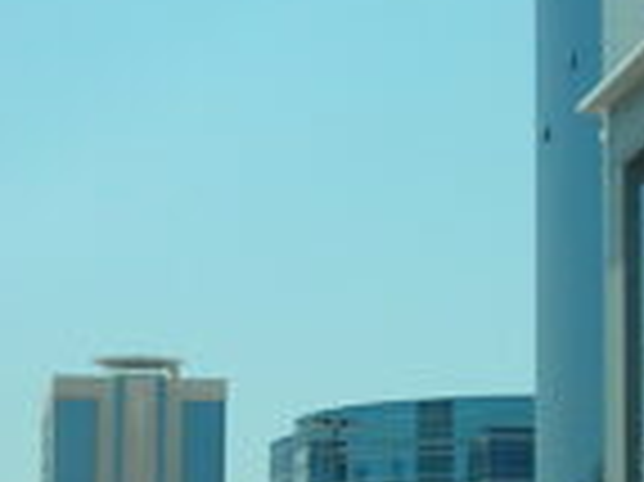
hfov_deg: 9.7
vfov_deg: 7.3
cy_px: 185
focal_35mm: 204
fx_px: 3792
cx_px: 239
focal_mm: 6.3
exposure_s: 1/160
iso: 50
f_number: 6.4
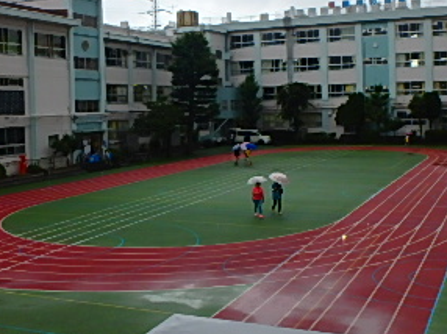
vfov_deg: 30.6
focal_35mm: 47
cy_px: 108
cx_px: 253
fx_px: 606
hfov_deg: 40.4
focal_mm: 3.7
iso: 125
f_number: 3.5
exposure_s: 1/160
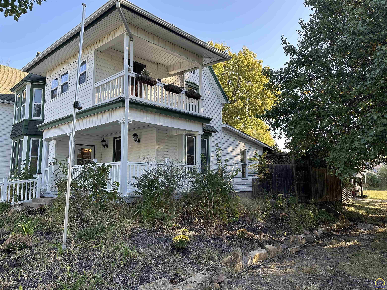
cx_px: 194
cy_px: 145
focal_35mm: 24
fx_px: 268
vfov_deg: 56.8
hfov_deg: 71.6
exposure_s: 1/583
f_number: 1.78
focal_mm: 6.86
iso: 80
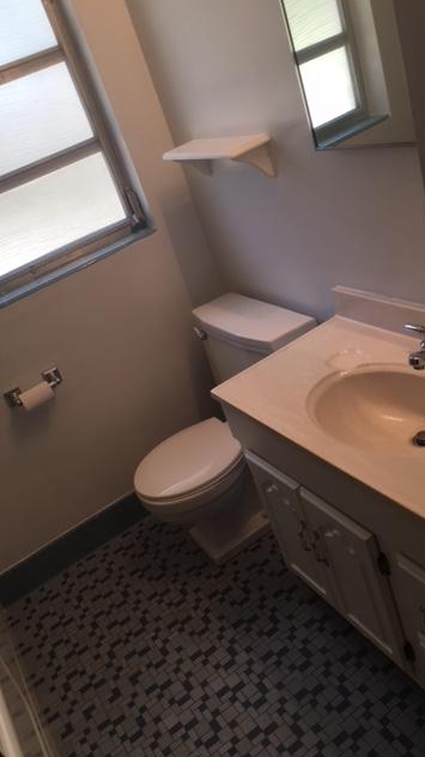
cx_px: 201
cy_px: 378
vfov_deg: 61.0
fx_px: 642
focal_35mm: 32
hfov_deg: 36.6
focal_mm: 4.15
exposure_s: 1/60
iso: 25
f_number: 2.2
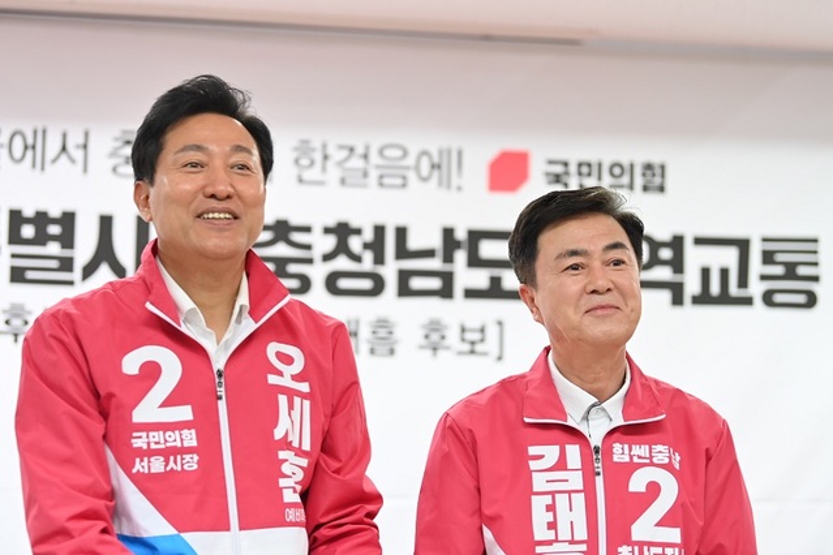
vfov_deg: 14.0
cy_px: 278
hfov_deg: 20.8
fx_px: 2267
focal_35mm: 98
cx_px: 416
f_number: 2.8
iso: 1000
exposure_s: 1/100
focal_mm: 98
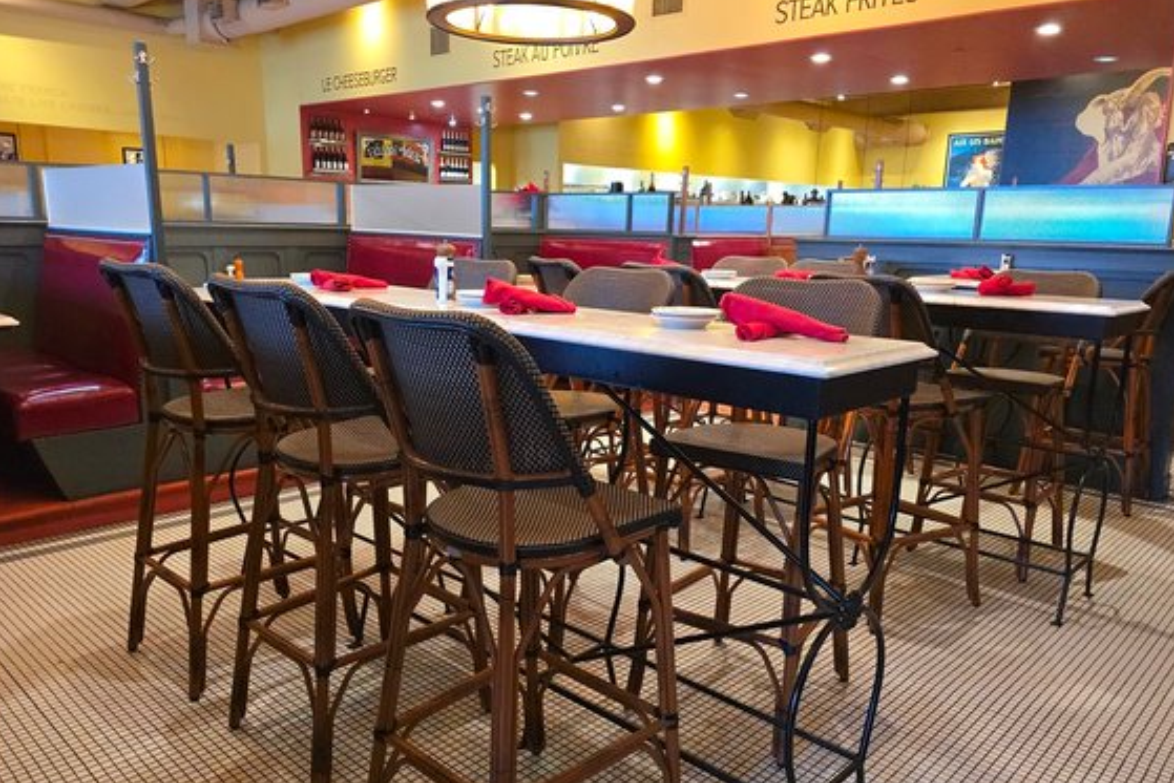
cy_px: 429
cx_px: 572
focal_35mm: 27
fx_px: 881
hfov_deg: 67.4
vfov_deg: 47.9
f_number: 1.7
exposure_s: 1/60
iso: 800
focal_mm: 6.3
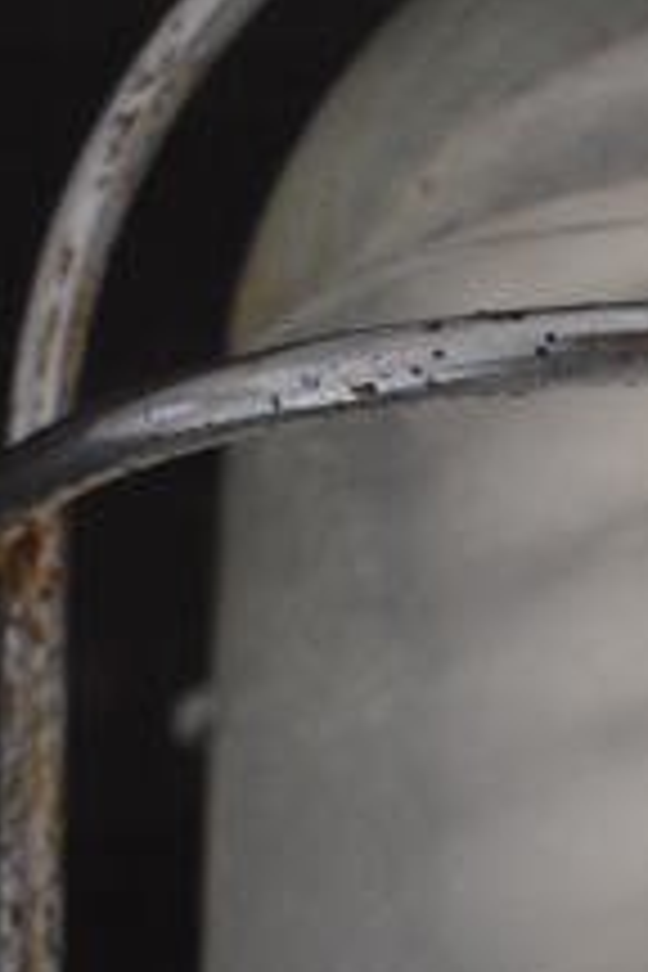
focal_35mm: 146
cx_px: 828
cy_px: 1181
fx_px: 3945
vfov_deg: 13.6
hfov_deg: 9.2
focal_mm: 23
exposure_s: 1/60
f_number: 4
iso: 1600
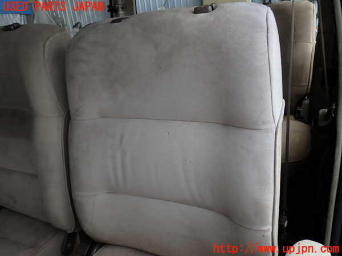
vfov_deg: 46.8
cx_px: 171
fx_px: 296
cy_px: 128
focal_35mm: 30
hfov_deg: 60.0
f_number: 2.3
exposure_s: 1/80
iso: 100
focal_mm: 5.4
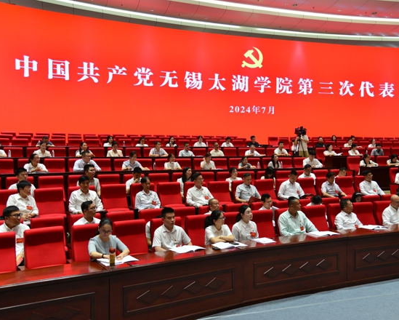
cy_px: 159
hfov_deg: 50.2
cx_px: 220
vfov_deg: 41.2
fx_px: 425
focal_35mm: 36
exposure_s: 1/80
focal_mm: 31
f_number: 4.5
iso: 500
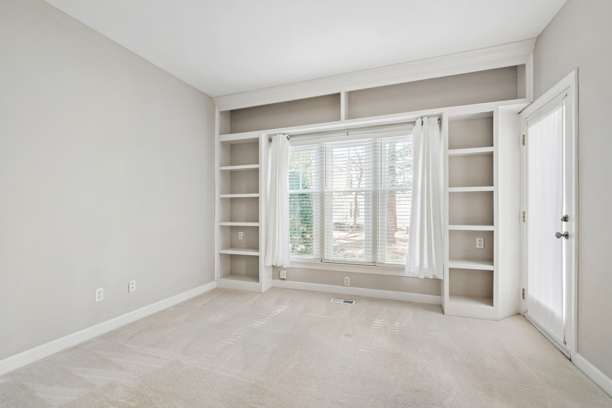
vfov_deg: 77.3
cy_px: 204
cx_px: 306
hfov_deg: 100.4
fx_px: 255
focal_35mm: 15
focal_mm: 10
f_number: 8
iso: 100
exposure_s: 3
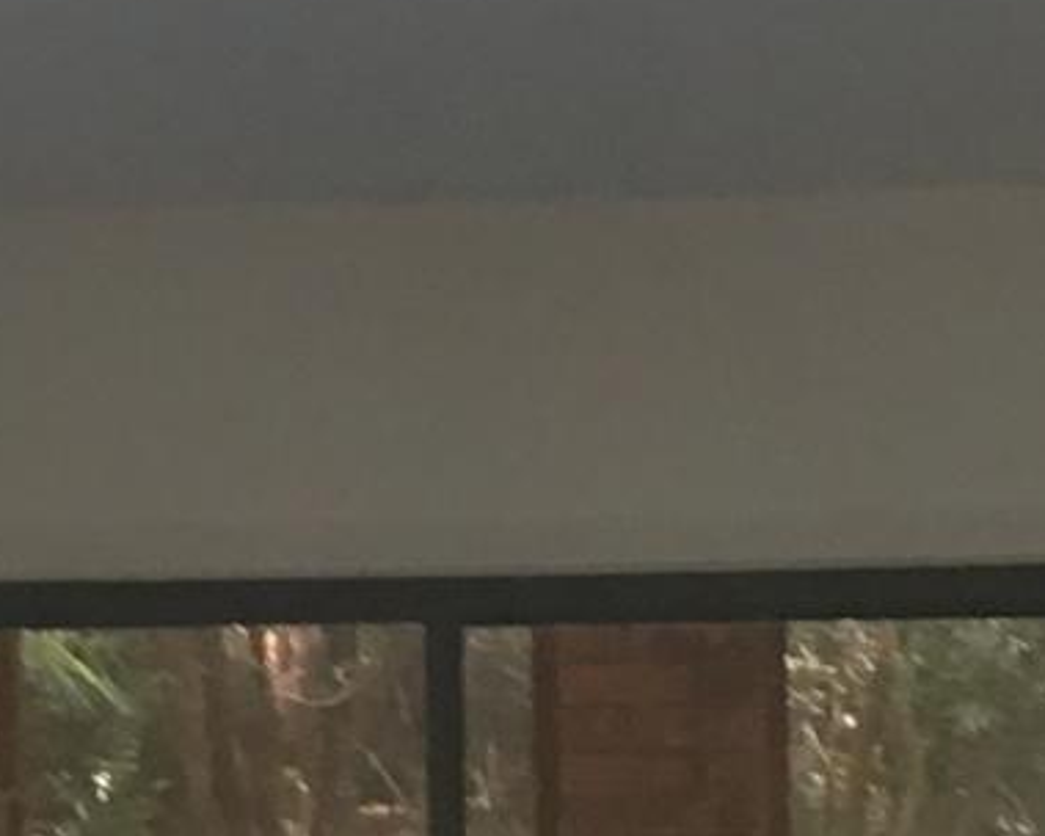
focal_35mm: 224
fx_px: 6926
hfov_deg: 8.6
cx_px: -30
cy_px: 281
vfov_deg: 6.9
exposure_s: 1/30
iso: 80
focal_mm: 4.15
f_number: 2.2
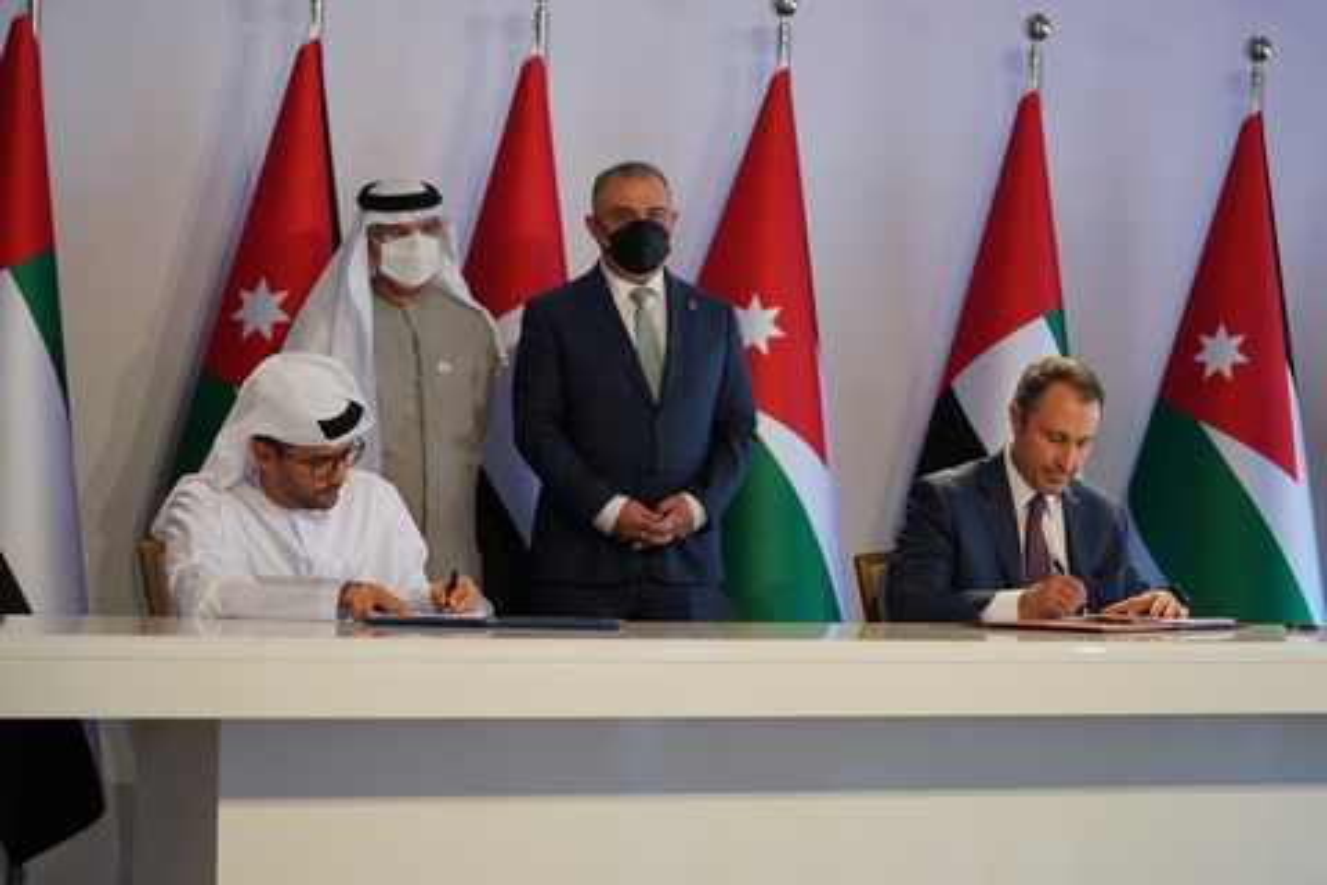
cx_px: 664
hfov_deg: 22.6
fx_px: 3317
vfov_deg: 15.2
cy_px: 442
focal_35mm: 90
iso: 400
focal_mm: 90
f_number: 2.8
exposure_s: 1/200
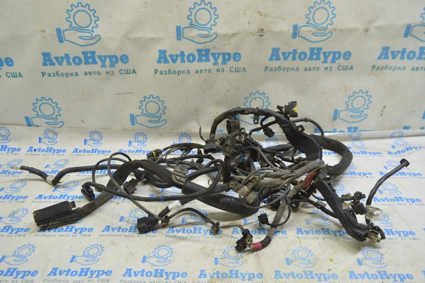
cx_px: 212
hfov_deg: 67.4
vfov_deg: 47.9
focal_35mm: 27
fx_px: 318
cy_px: 142
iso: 400
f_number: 5.6
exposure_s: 1/20
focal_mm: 18
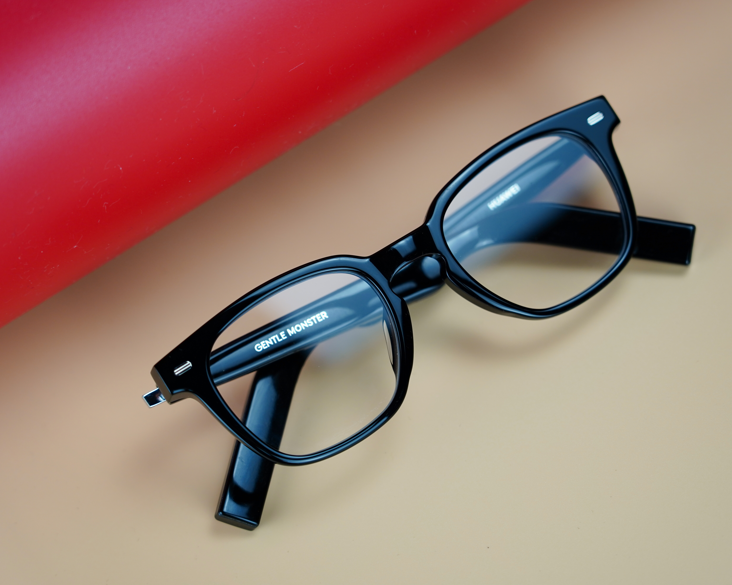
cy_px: 293
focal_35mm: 119
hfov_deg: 16.2
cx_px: 414
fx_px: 2578
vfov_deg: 13.0
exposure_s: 1/125
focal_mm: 105
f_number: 4
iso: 320
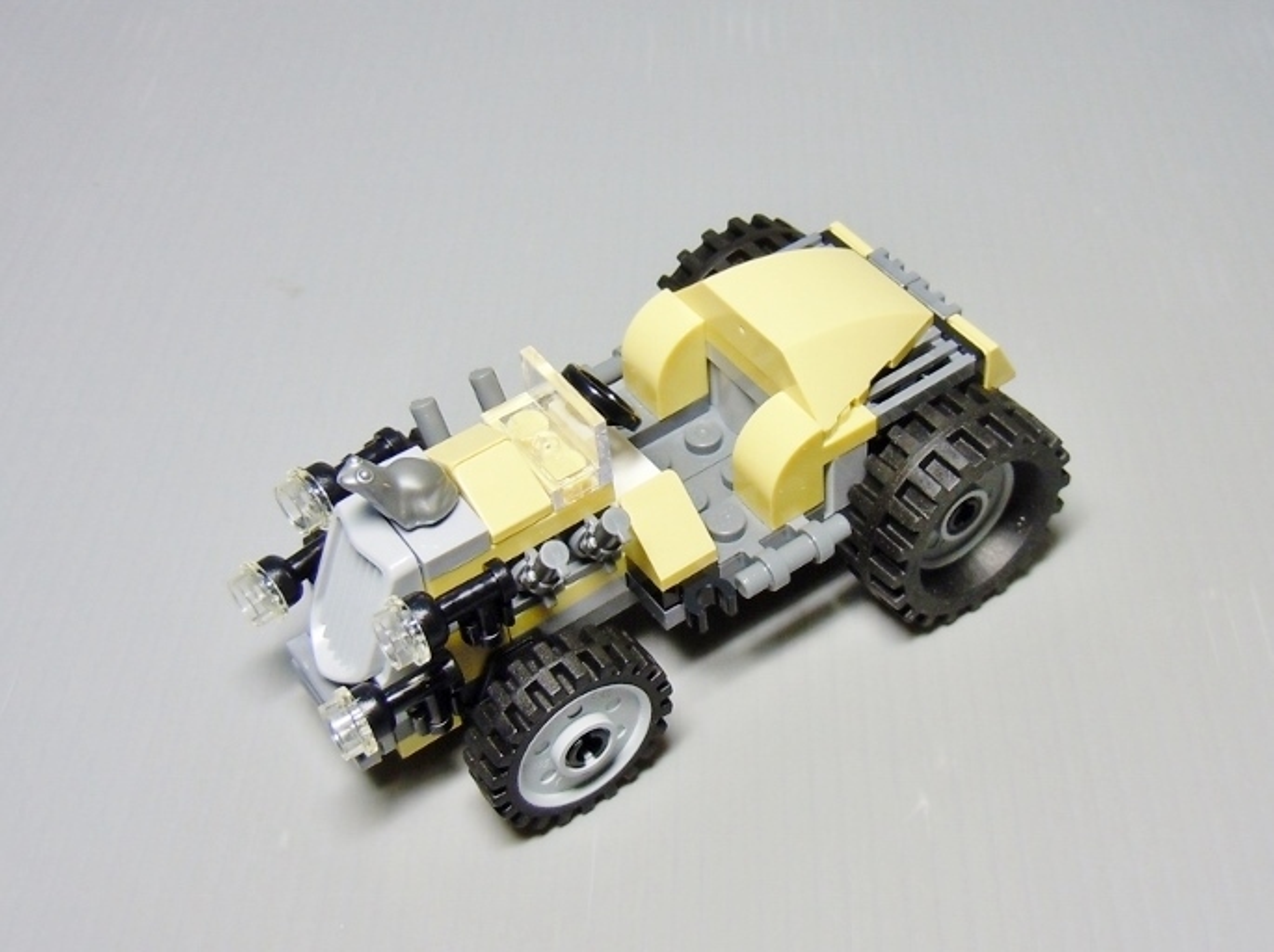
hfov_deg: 60.0
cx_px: 637
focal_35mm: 30
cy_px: 476
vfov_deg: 46.7
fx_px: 1103
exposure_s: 1/15
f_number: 3.5
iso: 100
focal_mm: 5.4
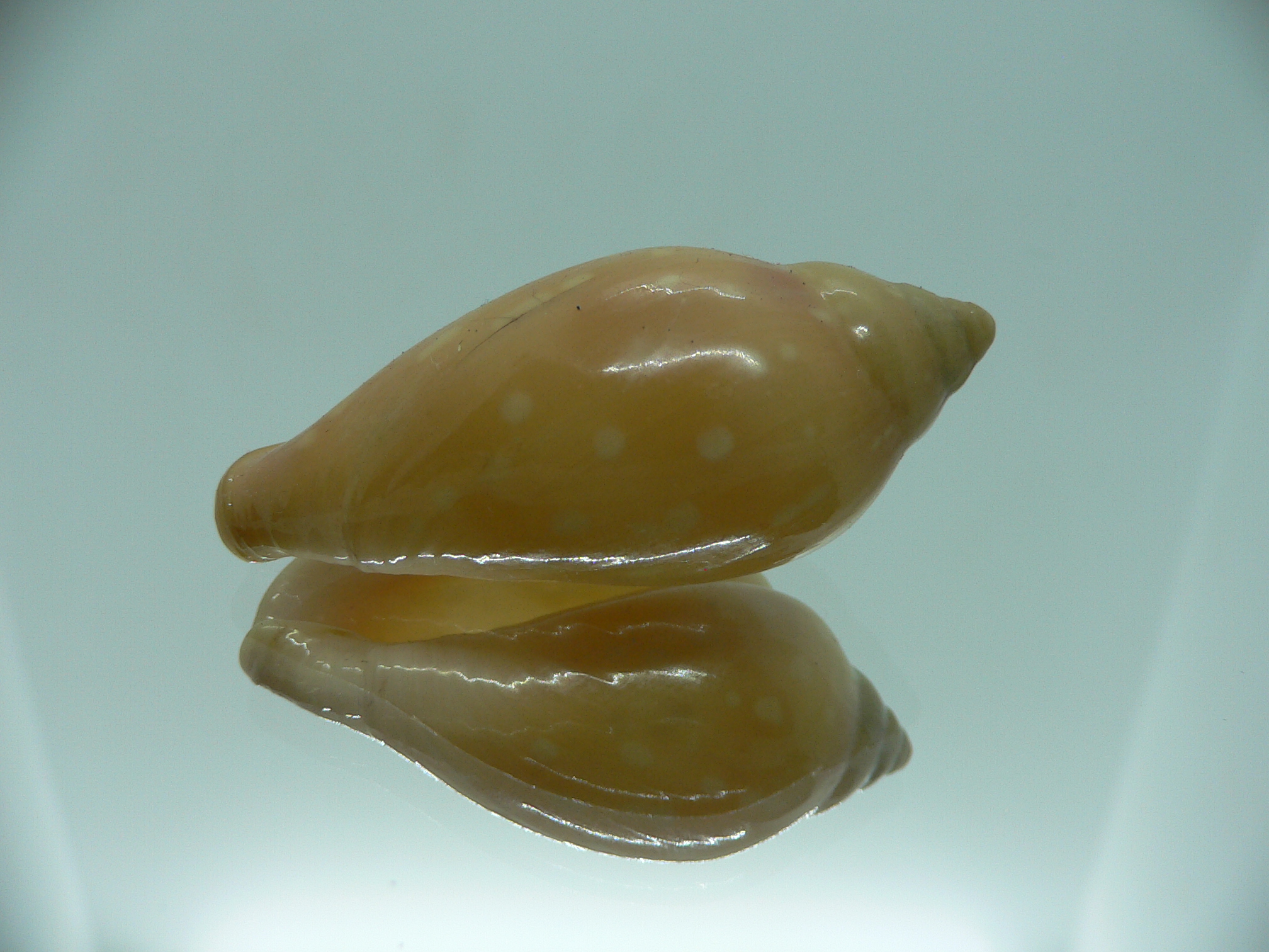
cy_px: 476
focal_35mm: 35
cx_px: 634
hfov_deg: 52.6
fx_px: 1283
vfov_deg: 40.7
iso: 80
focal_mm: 4.6
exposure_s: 1/60
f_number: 2.8
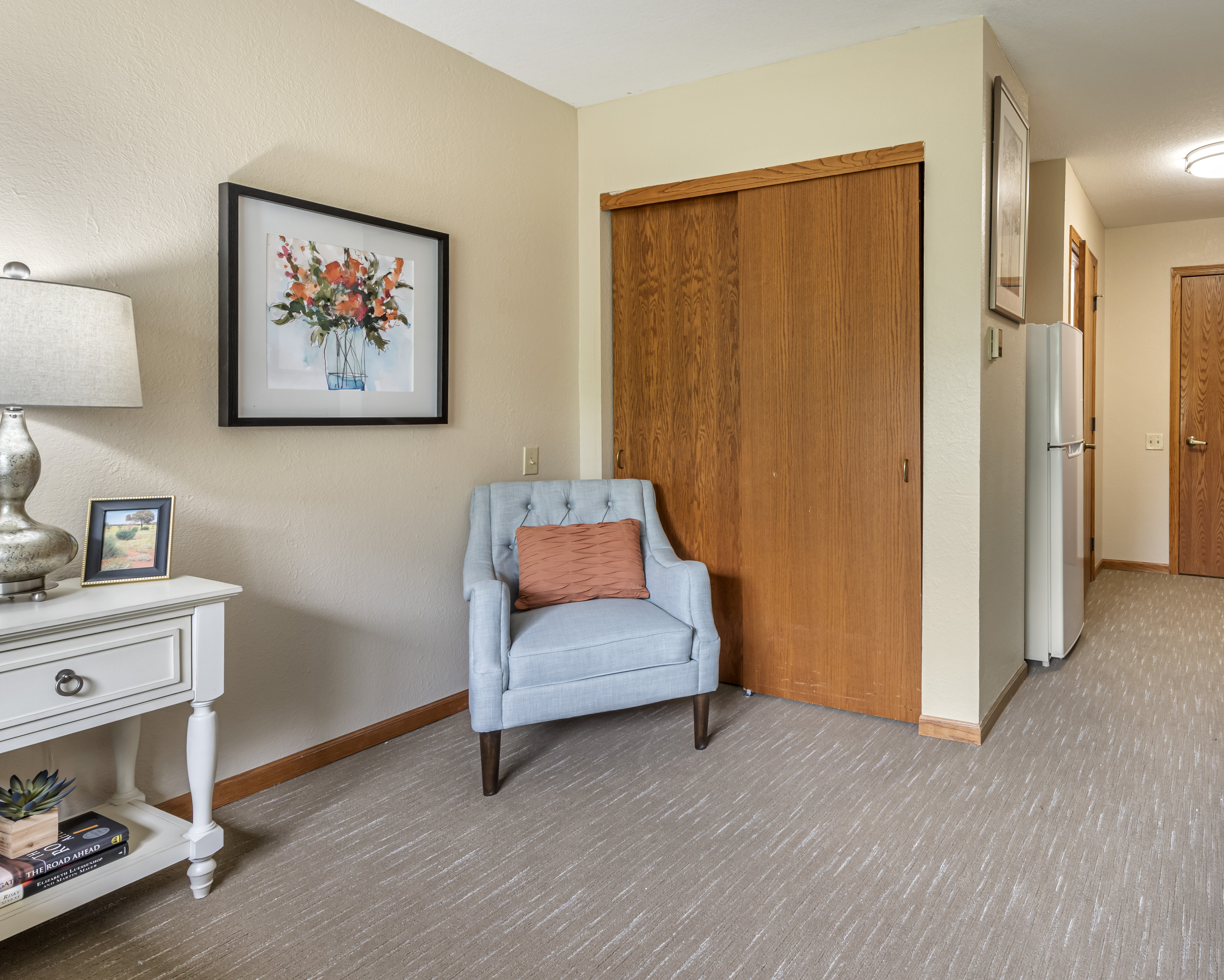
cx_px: 830
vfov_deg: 65.2
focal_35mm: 21
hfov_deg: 74.9
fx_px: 761
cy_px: 421
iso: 400
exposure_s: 1/30
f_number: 10
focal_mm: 14
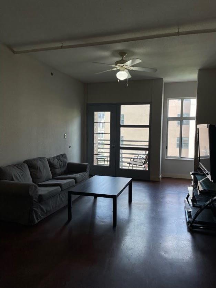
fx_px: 216
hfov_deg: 53.1
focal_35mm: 26
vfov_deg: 67.3
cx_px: 108
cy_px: 144
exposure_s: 1/267
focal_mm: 4.2
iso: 32
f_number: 1.6
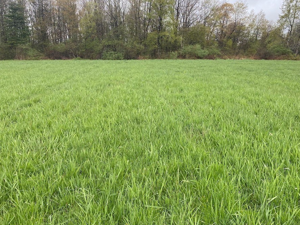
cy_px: 118
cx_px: 167
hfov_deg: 59.8
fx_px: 260
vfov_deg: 46.8
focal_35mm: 30
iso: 32
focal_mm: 4.25
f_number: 1.8
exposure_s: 1/604
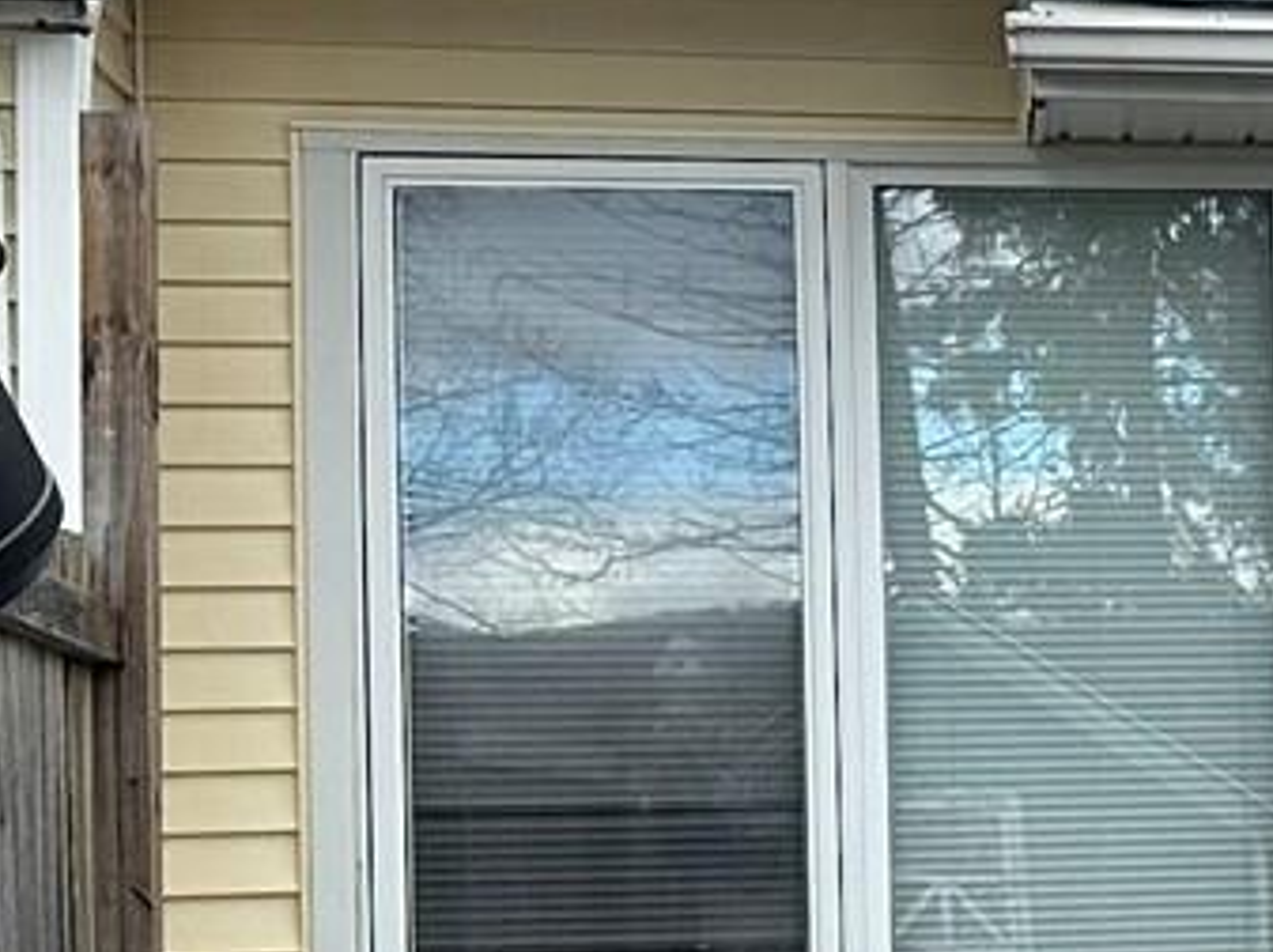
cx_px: 3071
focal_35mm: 146
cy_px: 703
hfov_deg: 11.3
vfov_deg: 10.1
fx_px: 5363
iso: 80
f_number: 1.78
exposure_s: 1/1412
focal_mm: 6.86
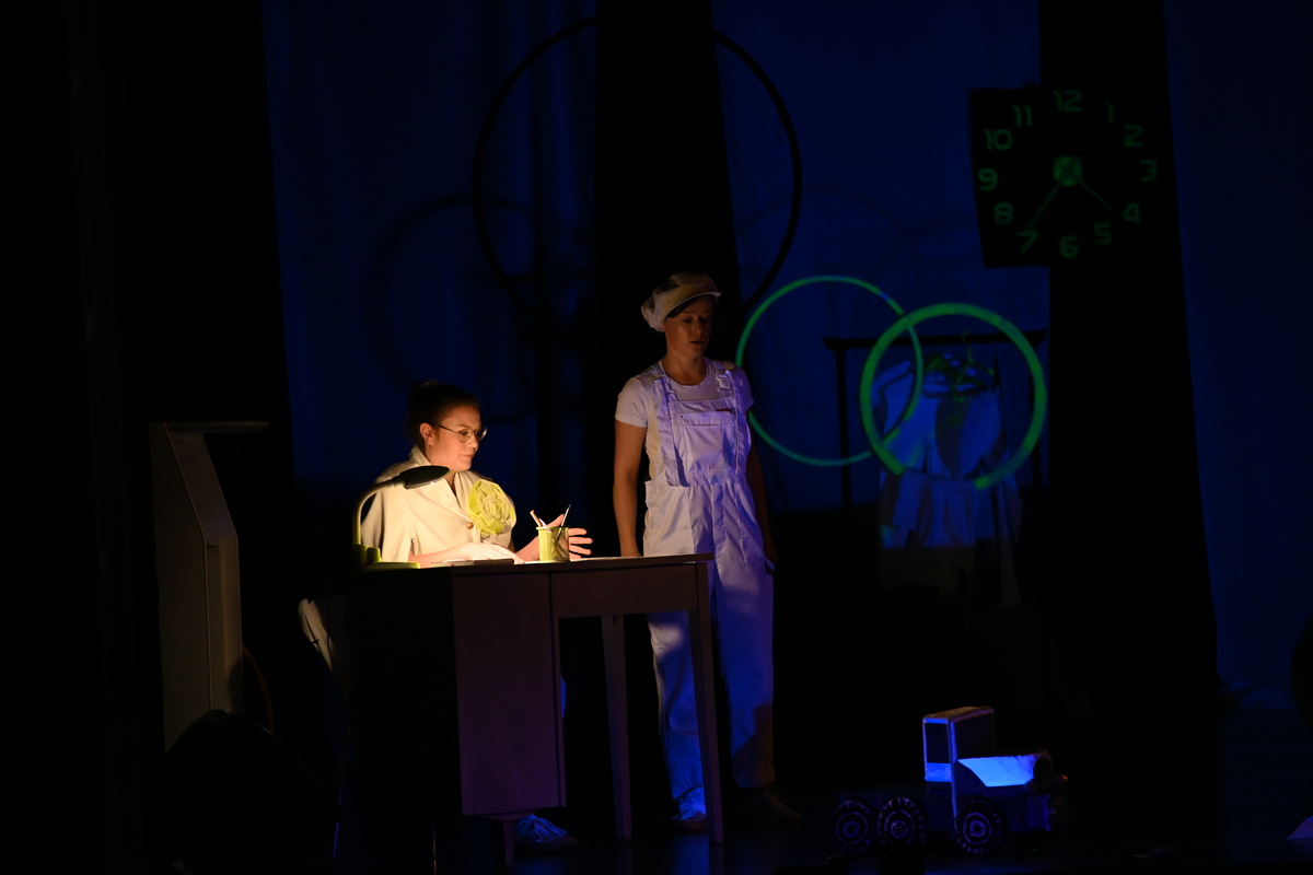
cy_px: 438
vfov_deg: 8.6
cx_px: 656
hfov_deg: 12.8
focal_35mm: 160
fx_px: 5835
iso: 4000
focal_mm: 160
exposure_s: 1/320
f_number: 2.8
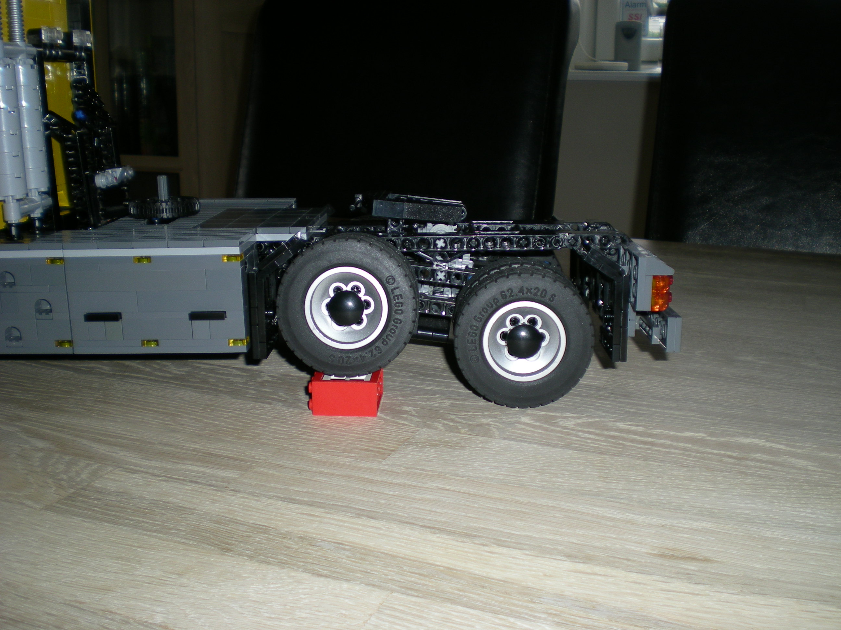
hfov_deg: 49.0
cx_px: 420
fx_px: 923
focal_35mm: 38
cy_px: 315
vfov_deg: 37.7
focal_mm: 6.3
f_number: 3.1
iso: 50
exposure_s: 1/60
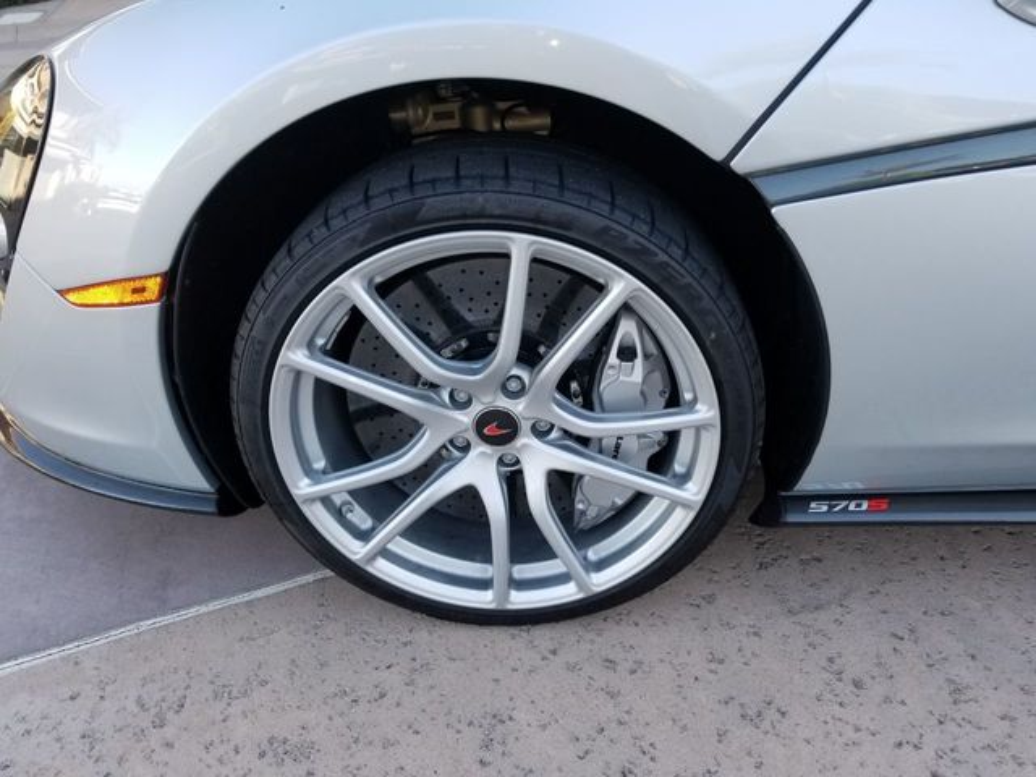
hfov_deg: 67.3
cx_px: 518
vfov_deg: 53.1
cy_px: 388
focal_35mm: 26
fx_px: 778
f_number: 1.7
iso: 50
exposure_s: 1/270
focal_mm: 4.3
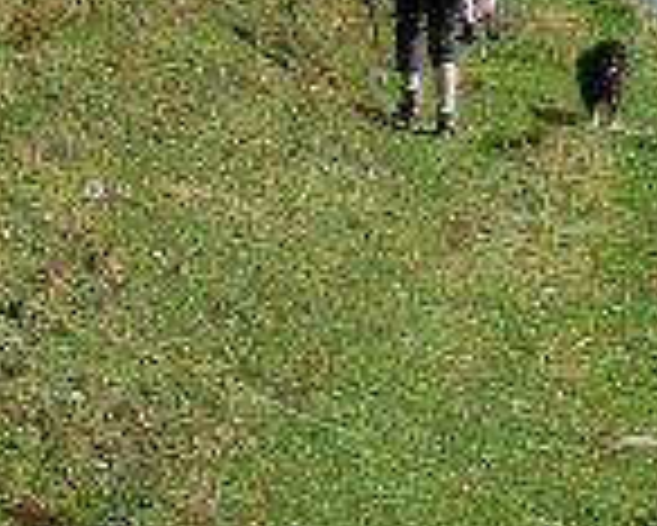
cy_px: -72
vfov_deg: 11.3
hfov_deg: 13.5
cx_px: 972
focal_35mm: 135
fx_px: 2627
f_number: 11
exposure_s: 1/160
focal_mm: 28
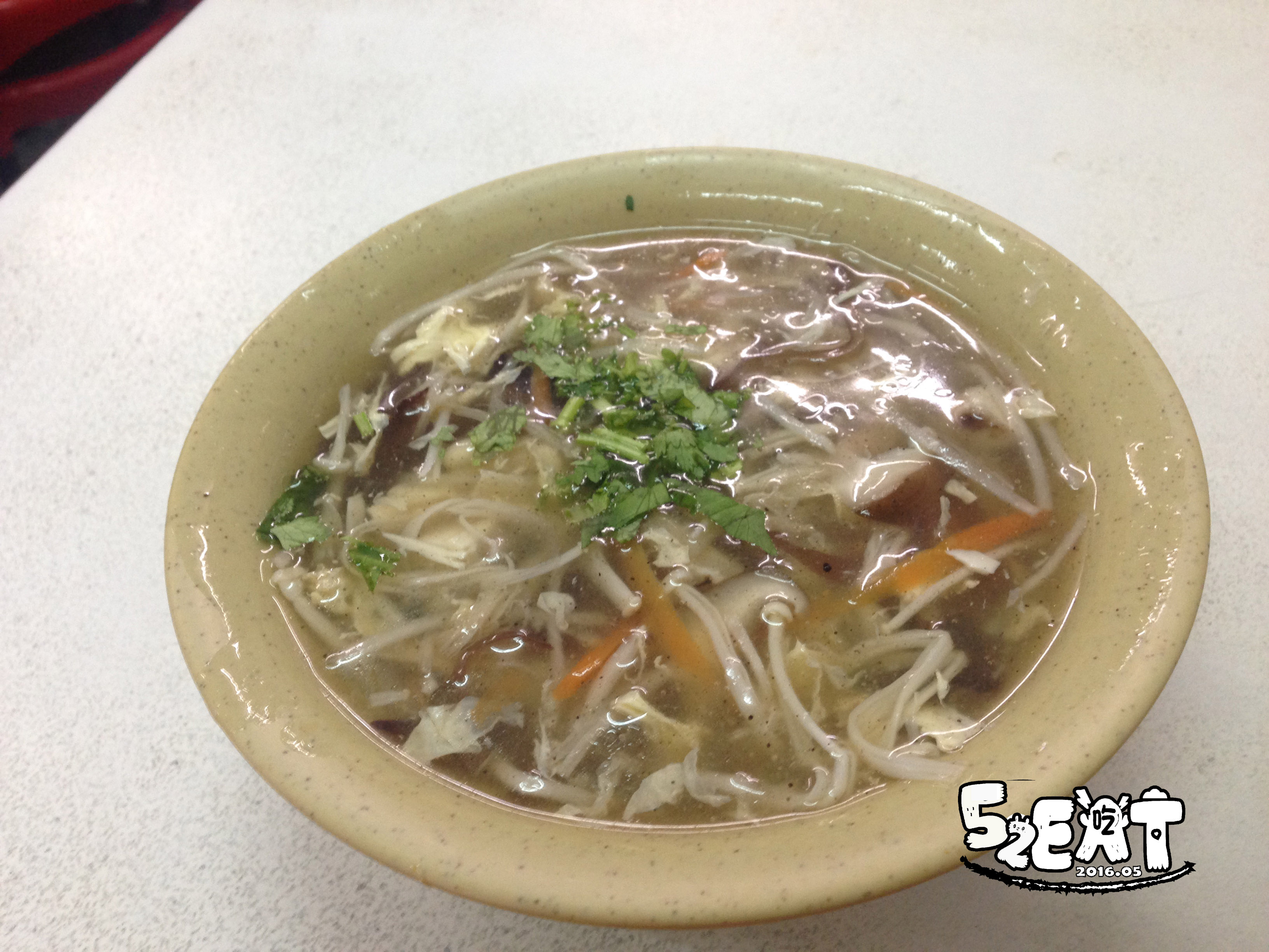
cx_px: 634
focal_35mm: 33
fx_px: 1210
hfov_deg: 55.4
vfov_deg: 42.9
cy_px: 476
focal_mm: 4.12
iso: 125
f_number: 2.4
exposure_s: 1/20
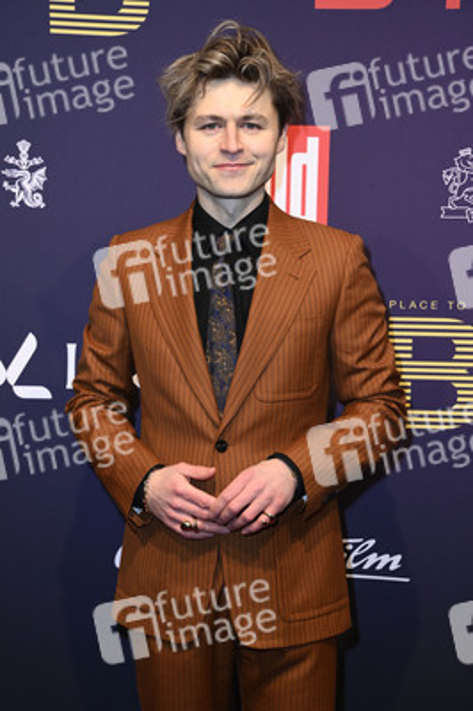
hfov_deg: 18.9
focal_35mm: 72
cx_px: 236
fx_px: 1421
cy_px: 356
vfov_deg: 28.1
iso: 500
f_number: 6.3
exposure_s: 1/250
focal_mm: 72
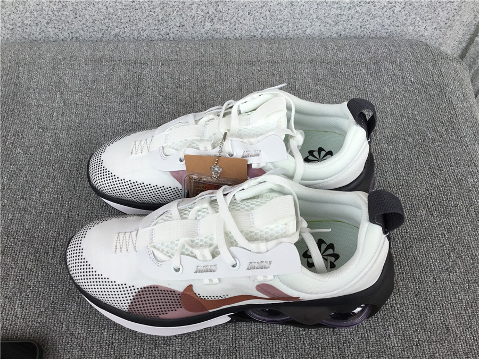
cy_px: 180
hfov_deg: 58.4
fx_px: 429
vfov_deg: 45.4
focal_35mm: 31
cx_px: 240
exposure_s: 1/485
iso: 25
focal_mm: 3.3
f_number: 2.4
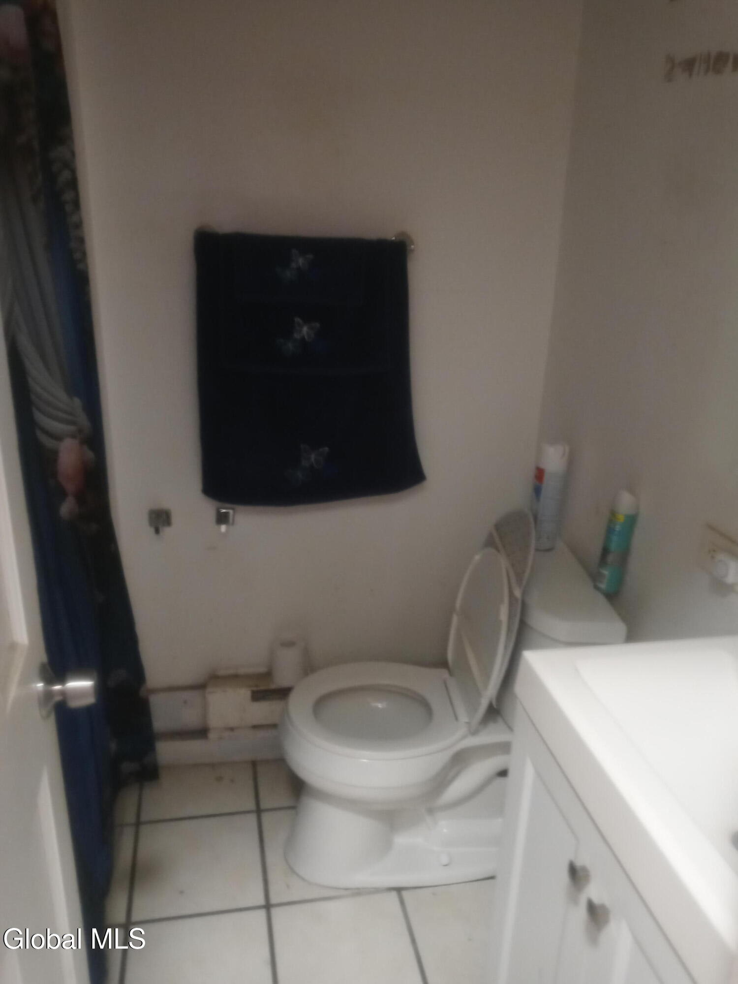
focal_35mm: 28
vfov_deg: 63.4
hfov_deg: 49.7
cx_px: 369
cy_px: 492
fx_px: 796
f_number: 1.8
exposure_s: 1/24
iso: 800
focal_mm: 3.61
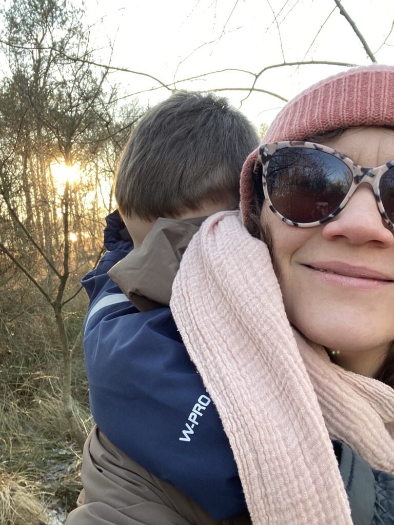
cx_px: 197
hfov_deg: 46.8
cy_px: 262
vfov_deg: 60.0
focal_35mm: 30
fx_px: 455
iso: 100
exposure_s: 1/89
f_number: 2.2
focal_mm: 2.71
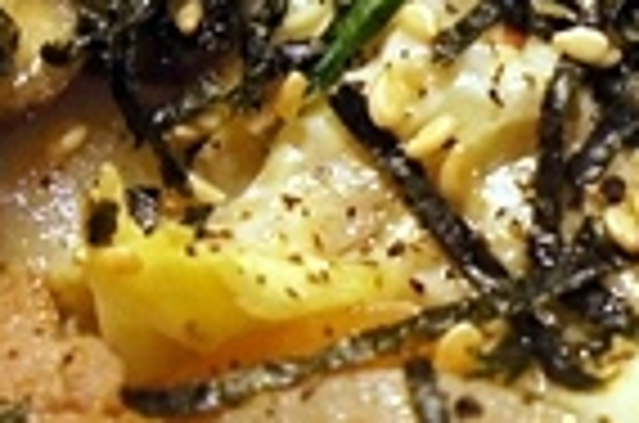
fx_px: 4218
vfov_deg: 5.7
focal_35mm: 238
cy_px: 97
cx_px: 819
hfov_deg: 8.5
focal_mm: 25
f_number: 4.5
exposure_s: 1/25
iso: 1600
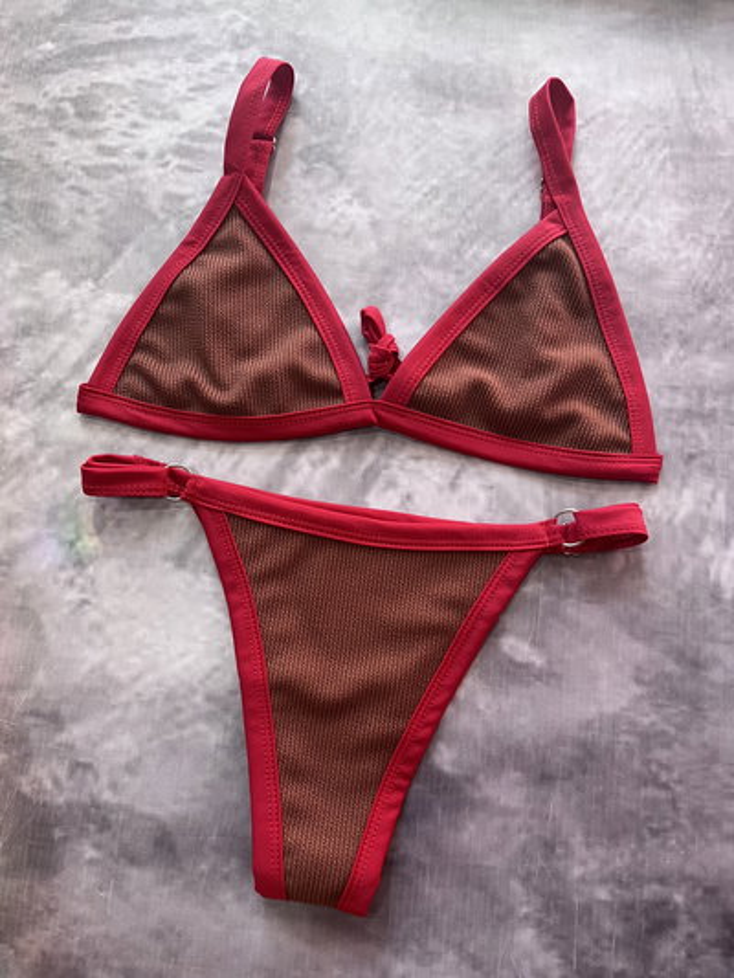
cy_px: 489
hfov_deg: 53.1
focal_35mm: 26
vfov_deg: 67.3
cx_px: 367
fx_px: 735
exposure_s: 1/93
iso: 125
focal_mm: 5.1
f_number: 1.6
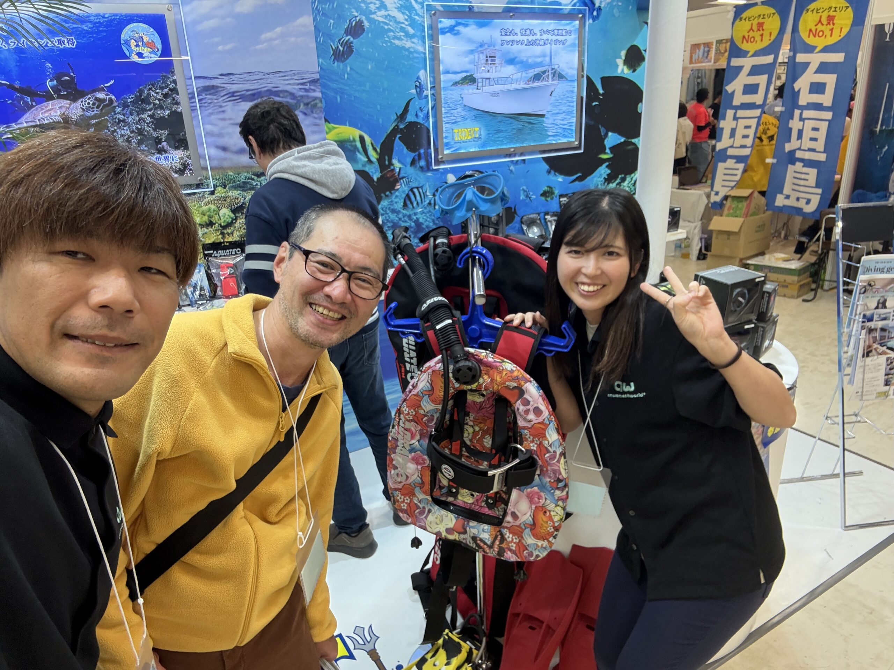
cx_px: 447
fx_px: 594
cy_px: 335
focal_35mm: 23
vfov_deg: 58.9
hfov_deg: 73.9
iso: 100
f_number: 1.9
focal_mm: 2.69
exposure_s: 1/100
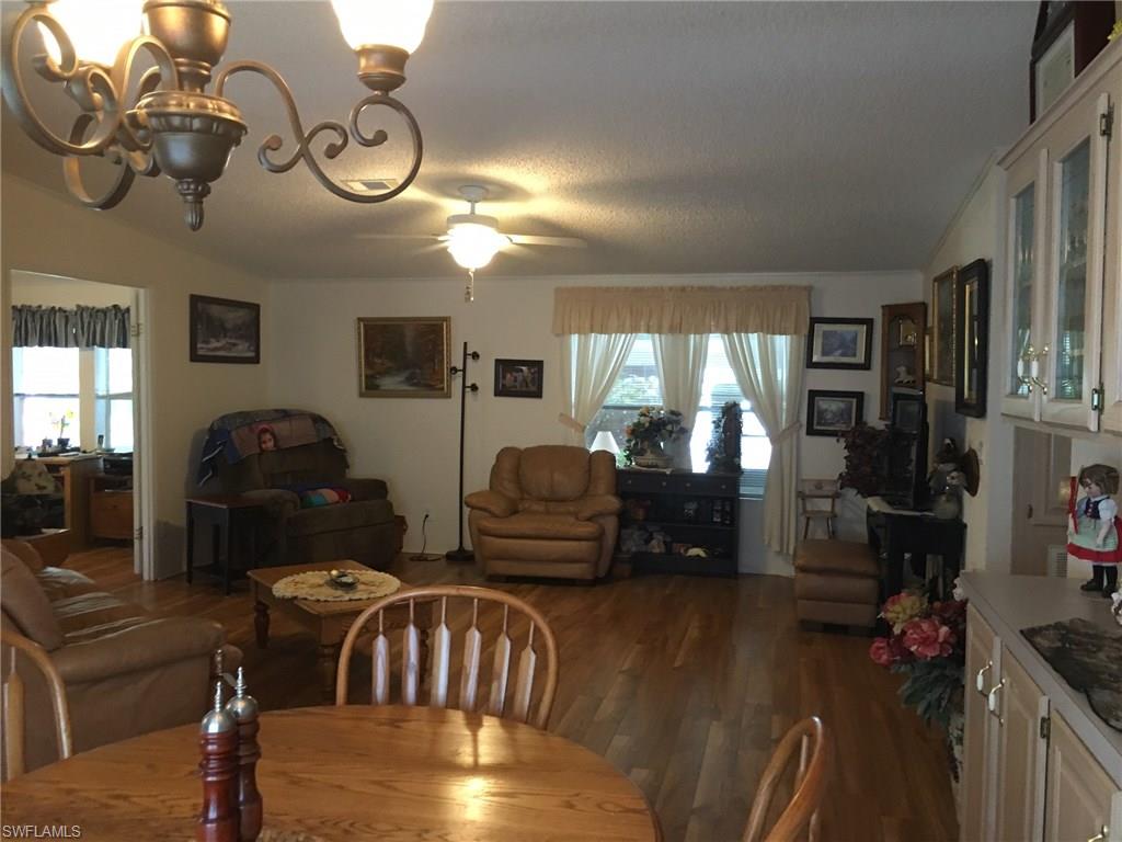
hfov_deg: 61.7
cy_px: 421
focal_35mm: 29
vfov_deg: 48.2
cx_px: 561
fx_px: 940
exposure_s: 1/30
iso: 160
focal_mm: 4.15
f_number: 2.2
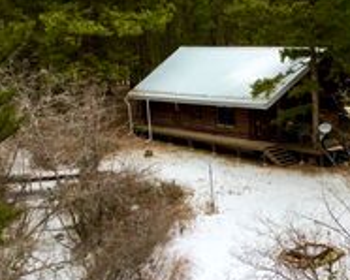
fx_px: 725
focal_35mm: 70
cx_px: 270
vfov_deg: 21.8
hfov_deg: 26.7
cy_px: 93
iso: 32
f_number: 2.4
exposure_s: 1/120
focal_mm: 3.3
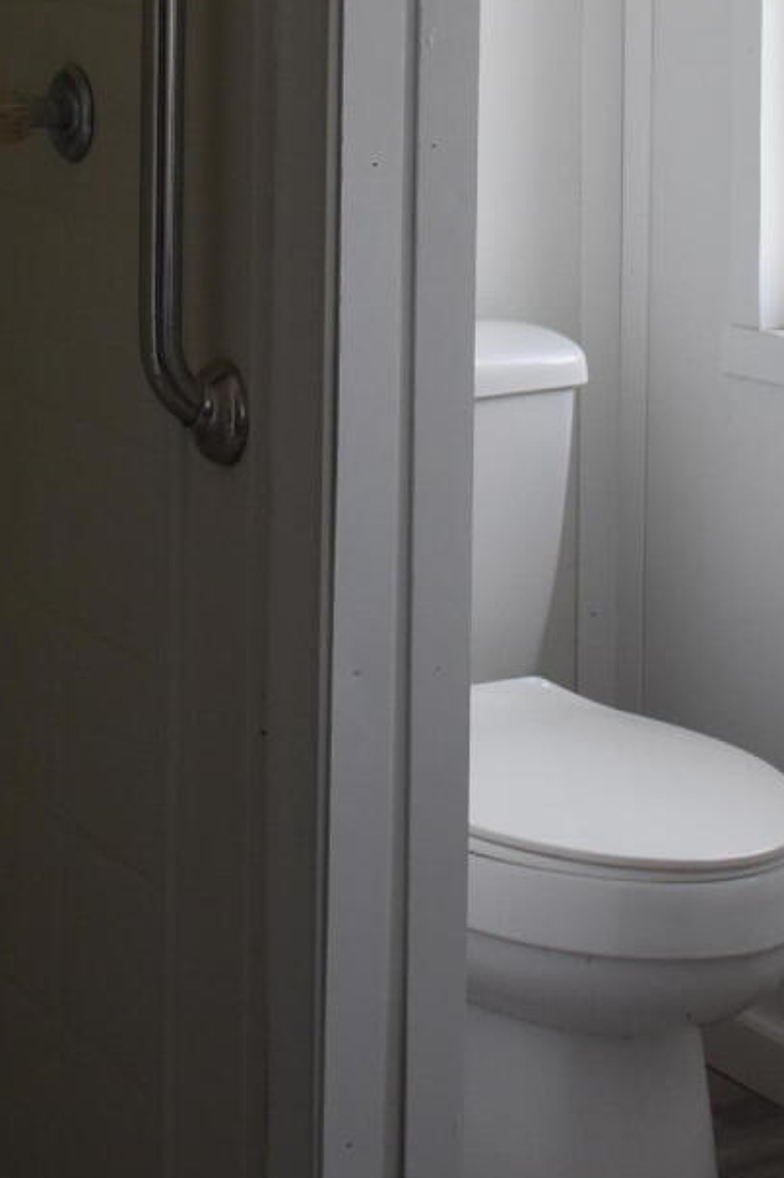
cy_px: -82
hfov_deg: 15.3
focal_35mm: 89
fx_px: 2910
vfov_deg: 21.8
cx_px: 189
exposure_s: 1/250
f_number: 3.5
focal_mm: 18
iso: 450
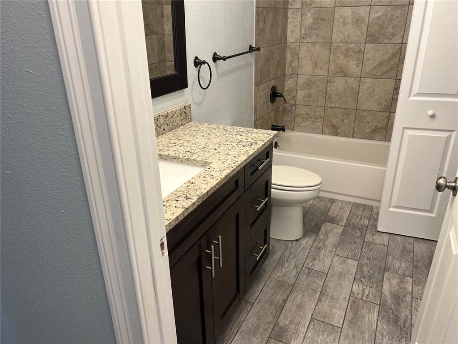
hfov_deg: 67.3
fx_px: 344
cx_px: 229
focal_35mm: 26
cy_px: 172
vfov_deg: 53.1
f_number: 1.5
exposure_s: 1/60
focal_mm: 5.7
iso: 64
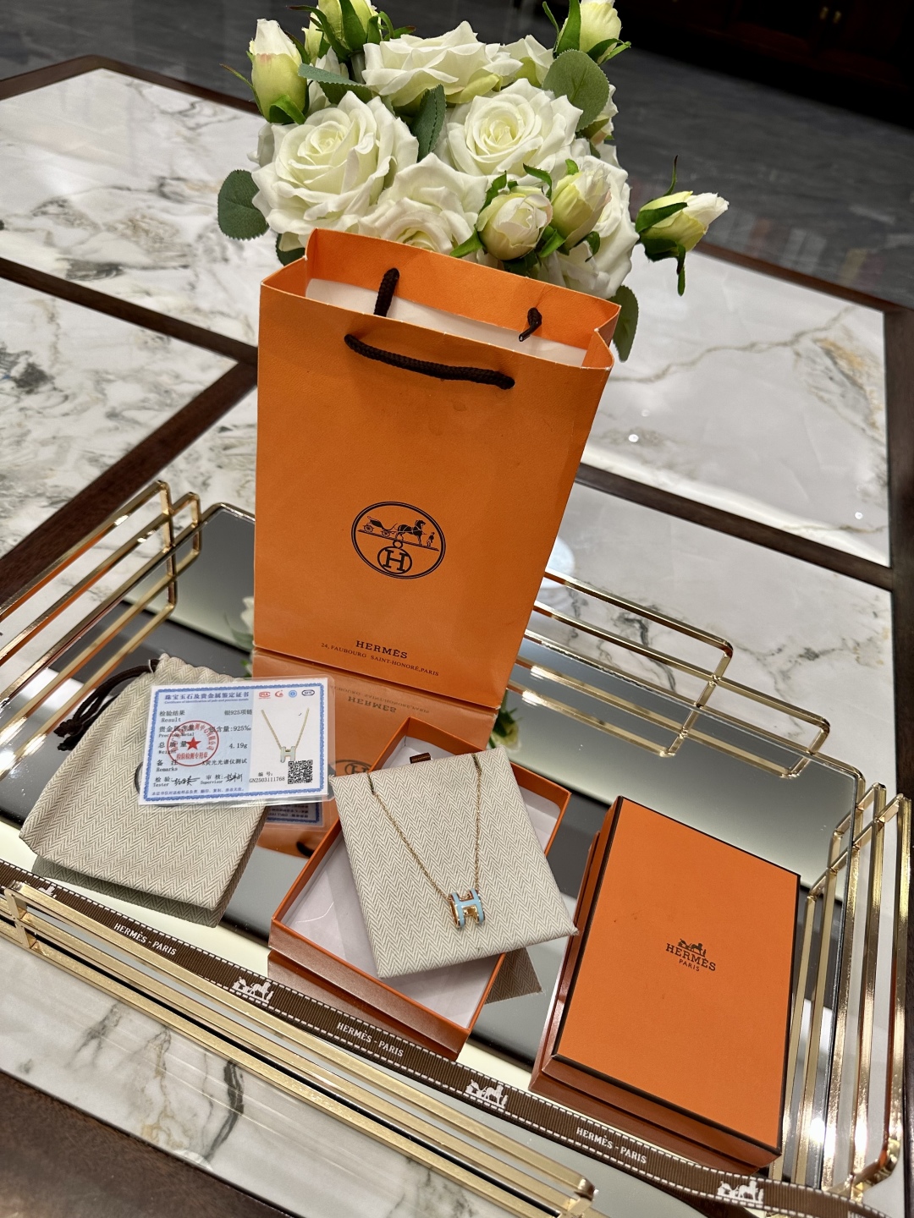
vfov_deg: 71.6
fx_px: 845
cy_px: 609
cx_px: 457
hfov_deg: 56.8
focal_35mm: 24
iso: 160
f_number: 1.78
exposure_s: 1/100
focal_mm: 6.86
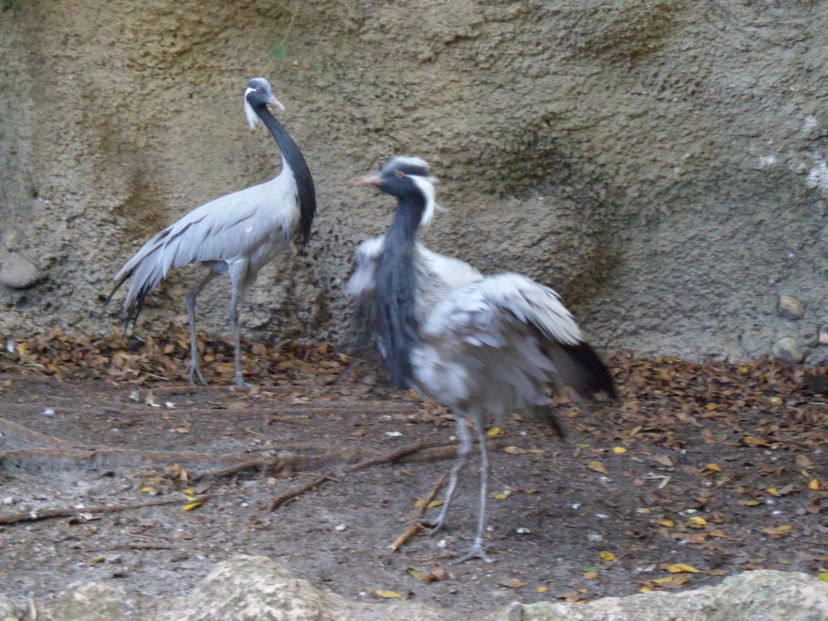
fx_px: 1627
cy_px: 310
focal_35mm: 68
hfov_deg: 28.6
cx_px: 414
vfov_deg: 21.6
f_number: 4.7
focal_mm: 10.6
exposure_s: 1/20
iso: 480
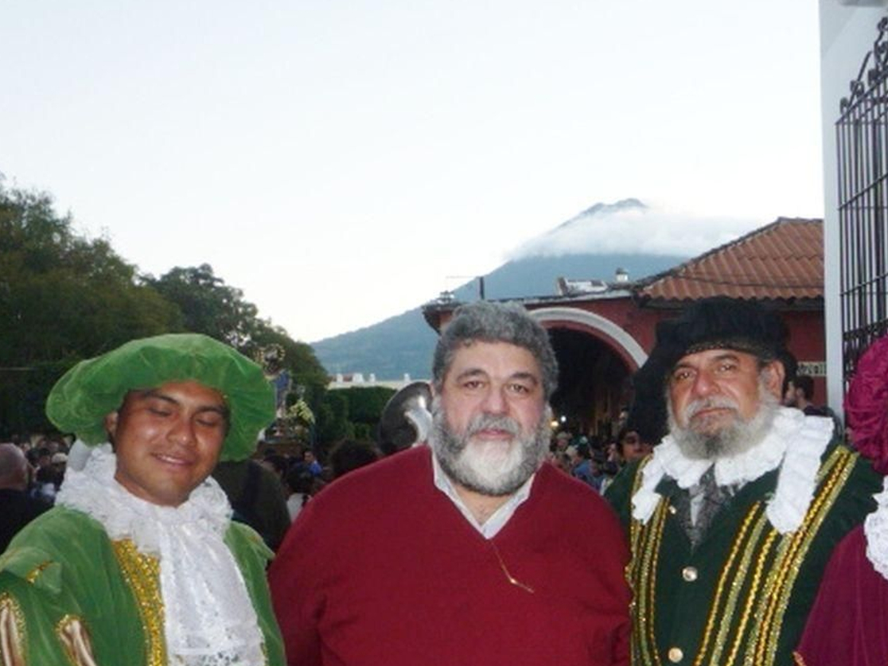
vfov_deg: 33.3
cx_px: 578
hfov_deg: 43.4
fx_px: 1103
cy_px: 454
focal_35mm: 43
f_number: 3.3
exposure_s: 1/30
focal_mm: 5.2
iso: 100
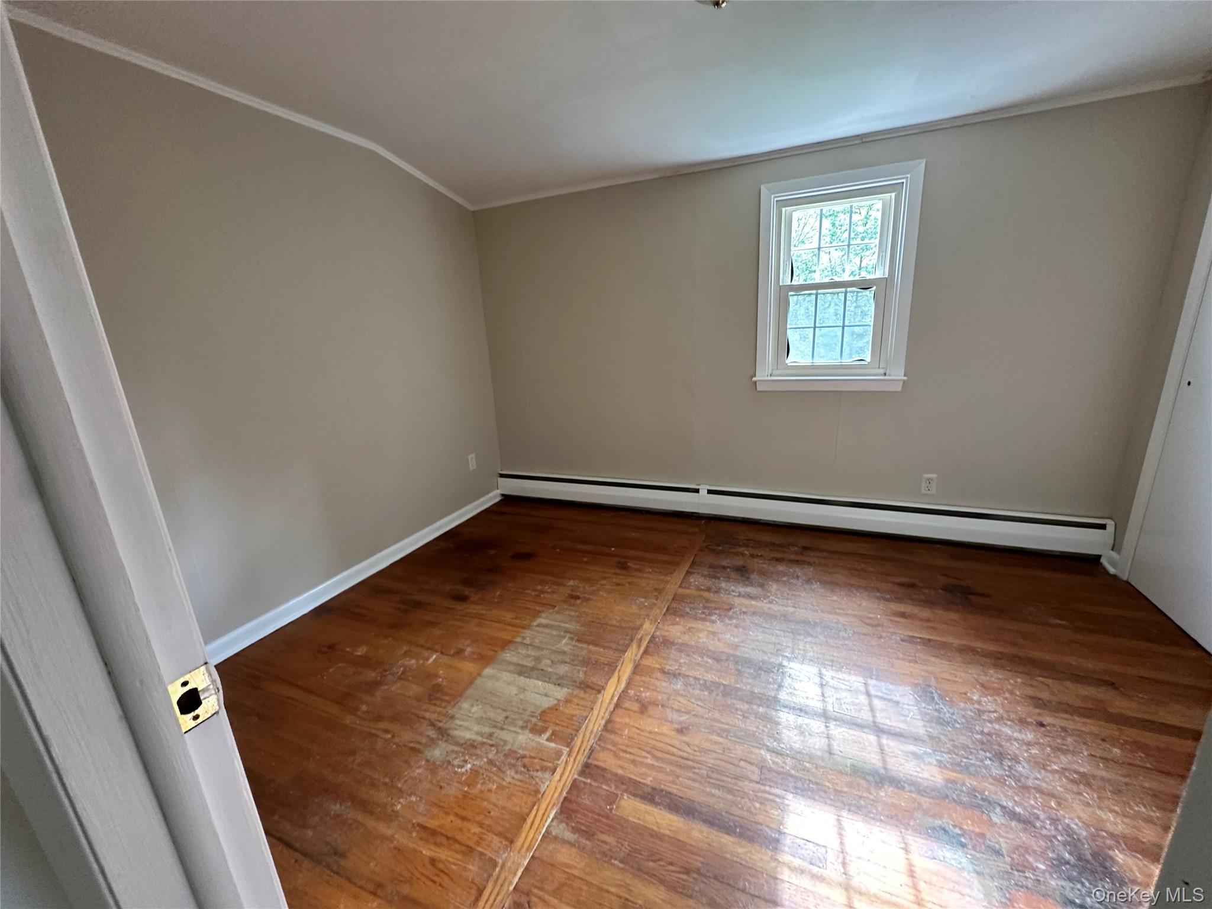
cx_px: 606
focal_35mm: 14
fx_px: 490
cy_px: 454
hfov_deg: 102.1
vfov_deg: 85.7
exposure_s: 1/60
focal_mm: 2.22
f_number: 2.2
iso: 400
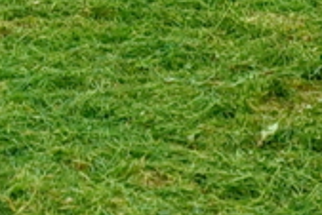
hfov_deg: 10.1
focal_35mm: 199
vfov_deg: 6.6
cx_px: -99
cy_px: -266
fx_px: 1781
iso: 50
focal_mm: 5.54
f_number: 1.8
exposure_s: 1/1139
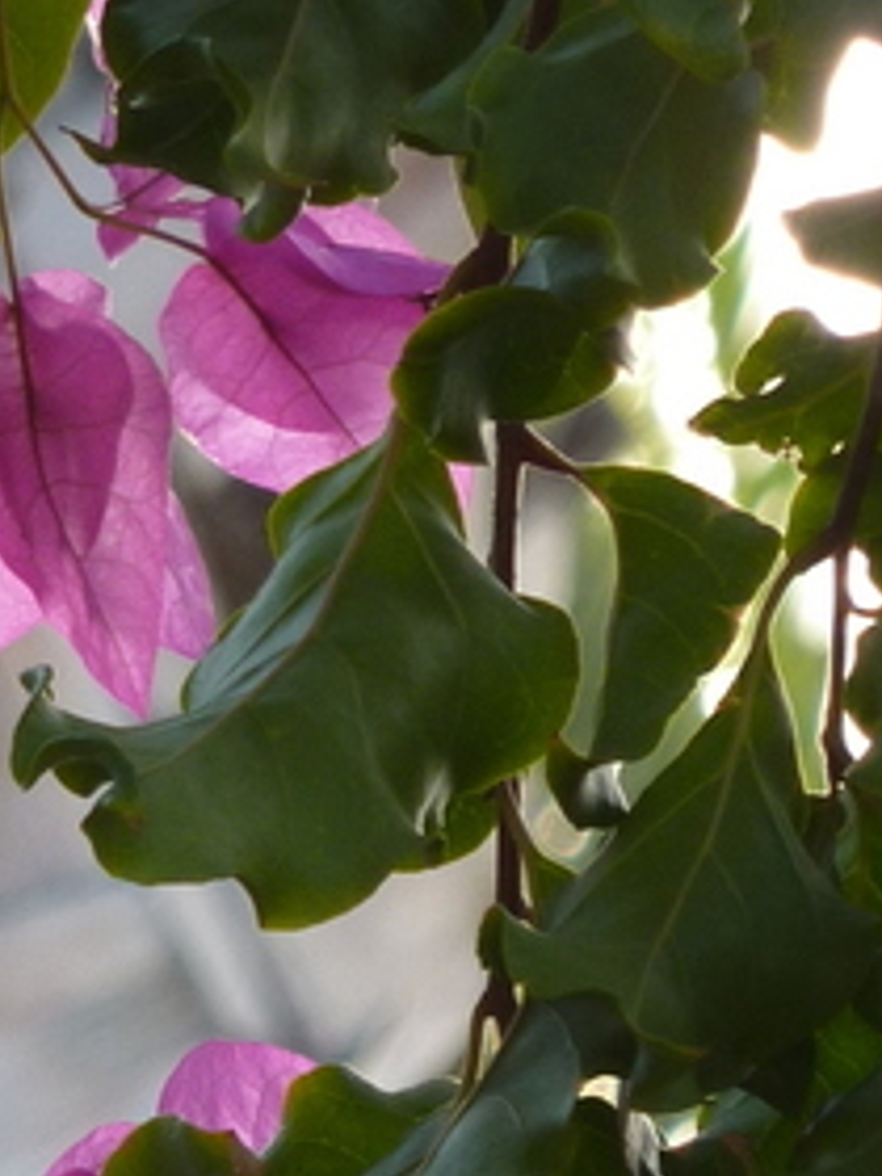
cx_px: -80
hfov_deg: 1.9
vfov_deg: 2.6
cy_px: 1073
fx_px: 25955
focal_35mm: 764
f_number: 4.7
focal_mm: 39.7
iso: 100
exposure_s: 1/100
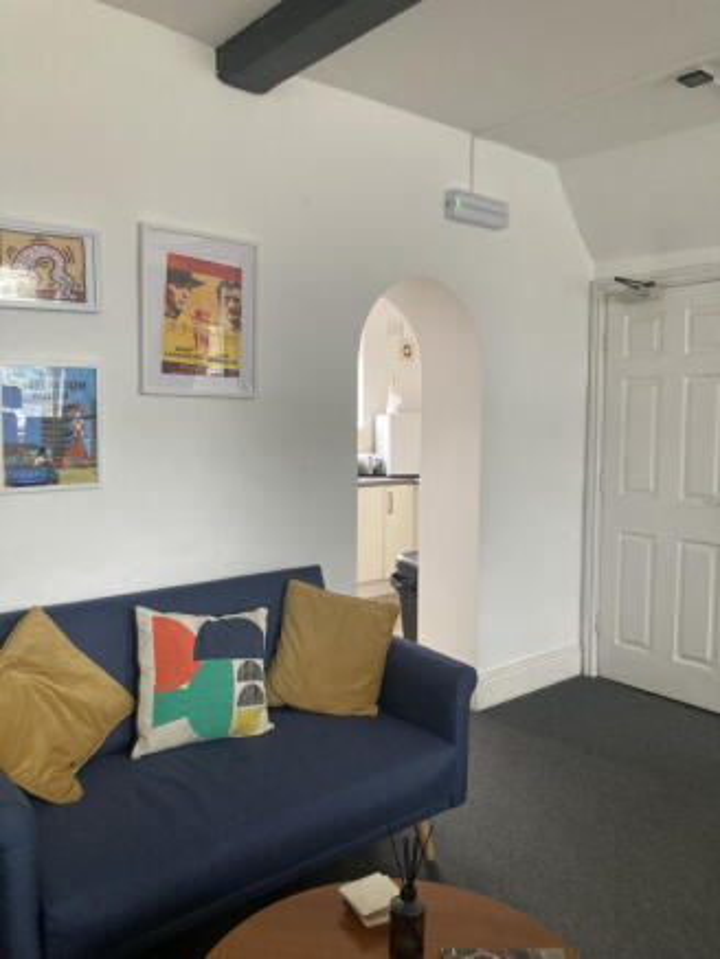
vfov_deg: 63.4
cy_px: 480
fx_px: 776
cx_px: 360
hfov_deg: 49.8
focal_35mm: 28
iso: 125
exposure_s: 1/60
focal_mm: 3.99
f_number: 1.8
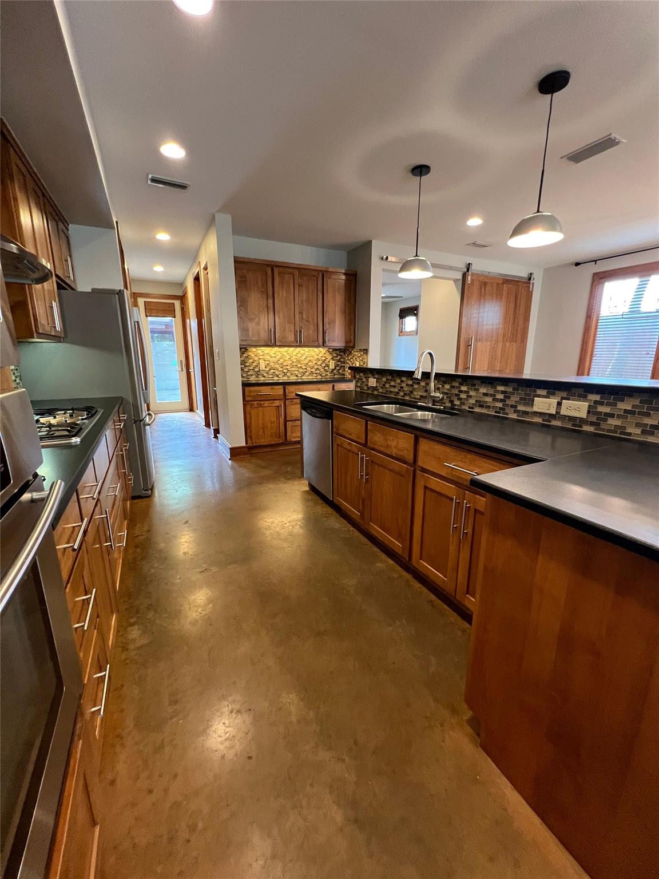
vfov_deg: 106.2
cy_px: 440
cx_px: 330
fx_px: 330
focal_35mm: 13
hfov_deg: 89.9
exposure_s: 1/60
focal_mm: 1.57
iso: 320
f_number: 1.8
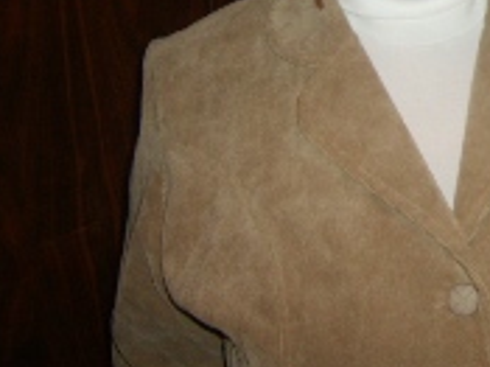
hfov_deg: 23.2
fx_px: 1132
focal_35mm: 80
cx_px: 518
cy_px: -20
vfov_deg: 17.9
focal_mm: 5.8
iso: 100
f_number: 2.8
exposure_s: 1/45
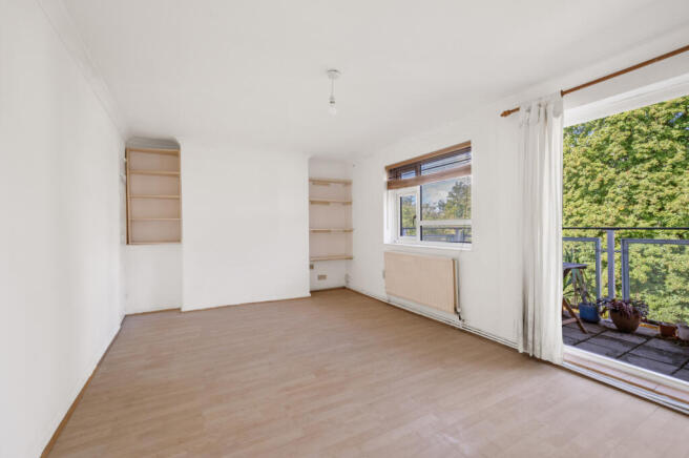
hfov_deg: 104.3
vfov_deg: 81.1
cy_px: 229
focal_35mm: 14
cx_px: 344
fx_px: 268
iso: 200
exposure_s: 1/2
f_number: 16
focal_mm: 14
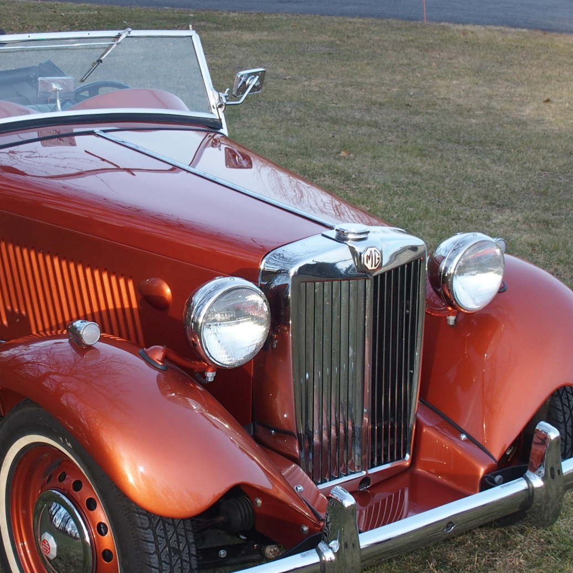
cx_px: 178
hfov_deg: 25.9
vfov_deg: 26.1
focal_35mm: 66
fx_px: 1236
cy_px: 274
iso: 100
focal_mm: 8.1
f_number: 3.5
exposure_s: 1/125
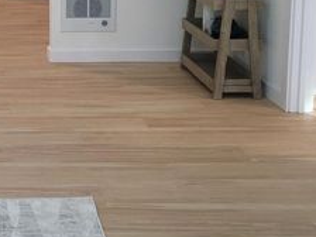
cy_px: -39
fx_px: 630
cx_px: -71
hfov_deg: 25.1
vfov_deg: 20.1
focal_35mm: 69
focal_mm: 5.4
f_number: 1.8
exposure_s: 1/120
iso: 125
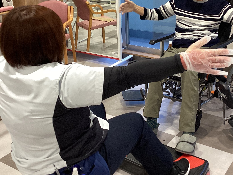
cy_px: 72
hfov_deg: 38.9
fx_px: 330
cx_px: 126
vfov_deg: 29.6
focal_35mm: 49
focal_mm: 3.3
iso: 125
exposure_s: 1/50
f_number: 2.4
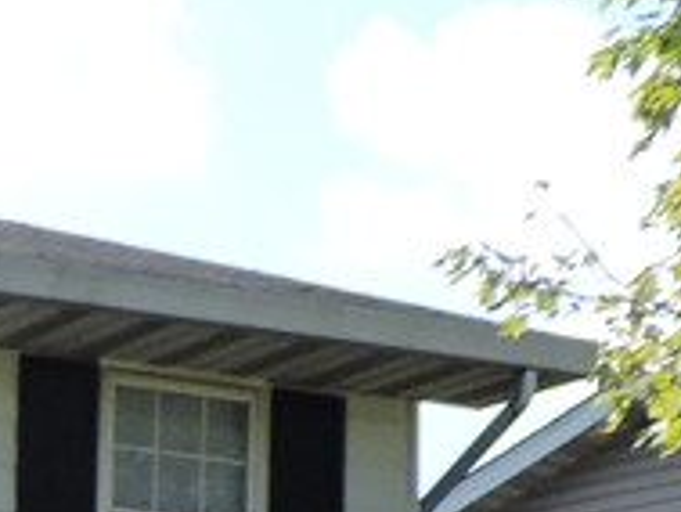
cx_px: -1121
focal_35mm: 183
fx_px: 3602
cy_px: 1406
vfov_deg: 7.4
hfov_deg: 9.3
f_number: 3
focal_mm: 4.3
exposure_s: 1/1000
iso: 100
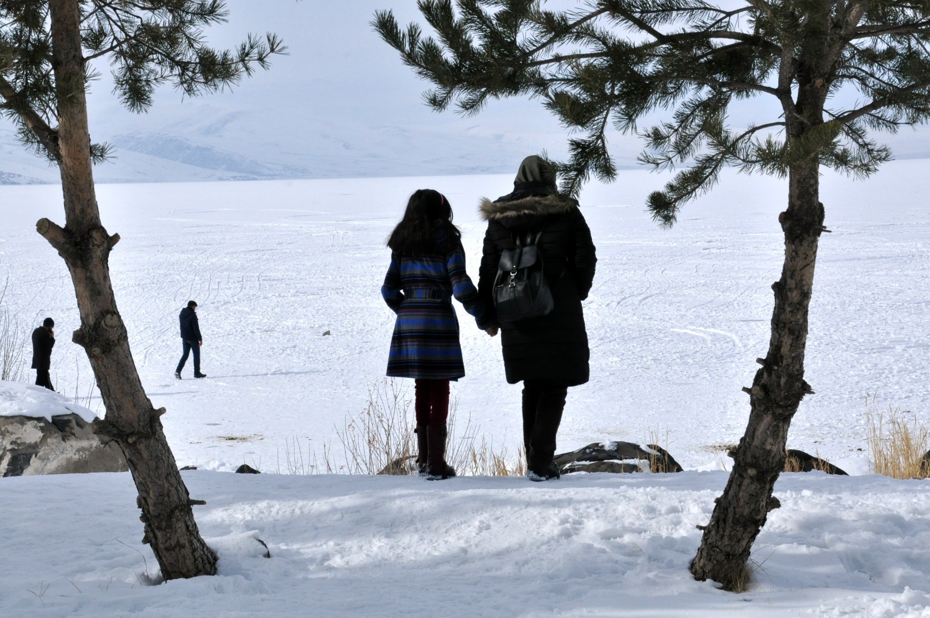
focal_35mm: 78
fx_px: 2013
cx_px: 465
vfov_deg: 17.4
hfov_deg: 26.0
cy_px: 309
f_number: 20
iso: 1000
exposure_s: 1/1600
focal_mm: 52
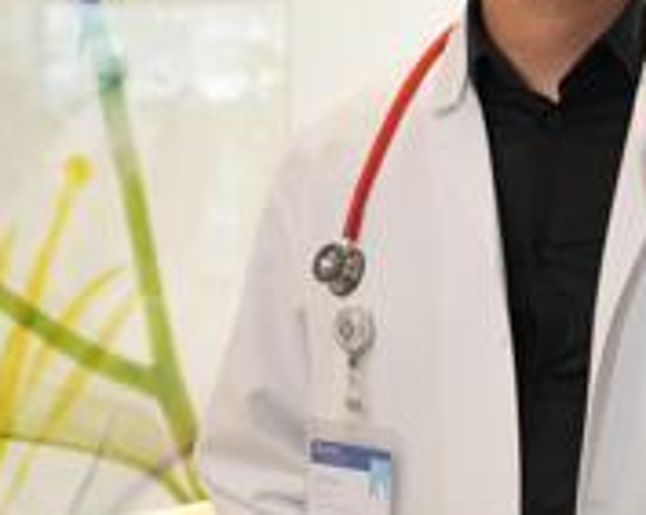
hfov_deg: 11.3
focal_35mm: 170
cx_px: 520
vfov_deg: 9.1
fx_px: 3245
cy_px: 197
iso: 250
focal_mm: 52
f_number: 4
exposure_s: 1/50
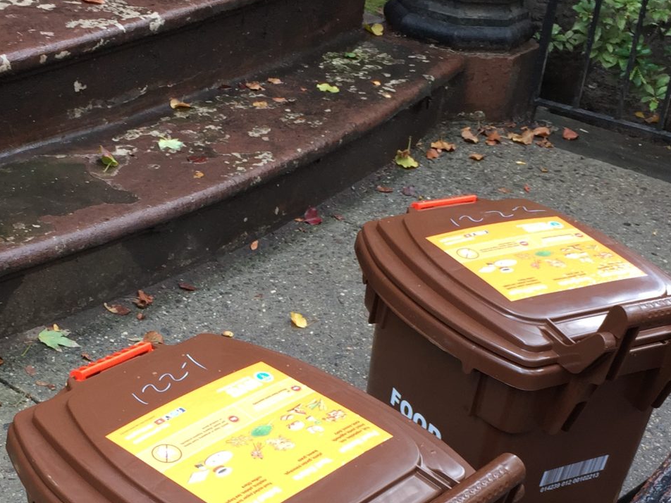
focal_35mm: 65
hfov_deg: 29.7
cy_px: 424
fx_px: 1260
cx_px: 242
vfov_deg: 22.2
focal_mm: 4.15
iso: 40
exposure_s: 1/60
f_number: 2.2
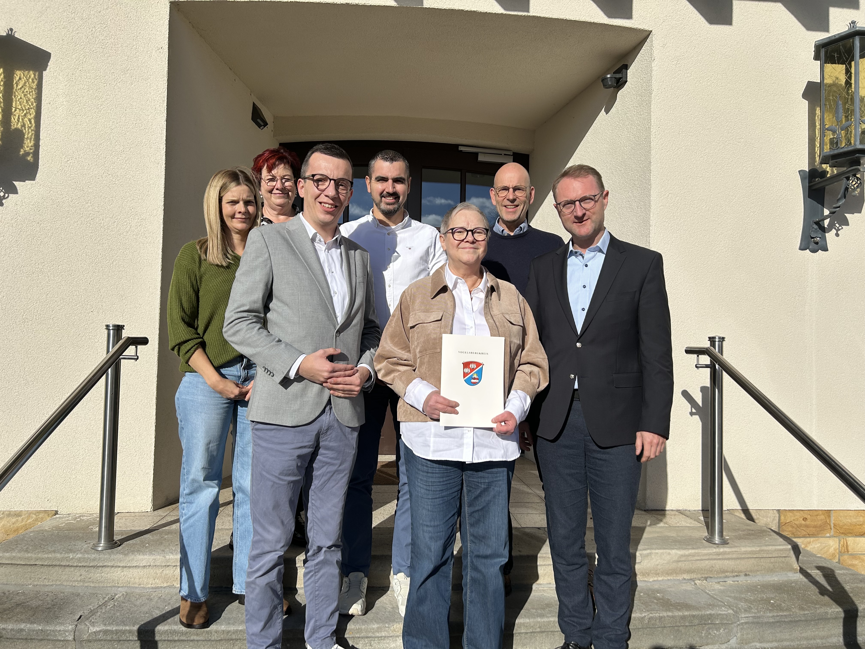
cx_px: 432
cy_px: 324
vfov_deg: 53.1
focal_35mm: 26
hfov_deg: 67.3
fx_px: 650
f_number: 1.5
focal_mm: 5.7
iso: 50
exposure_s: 1/8696
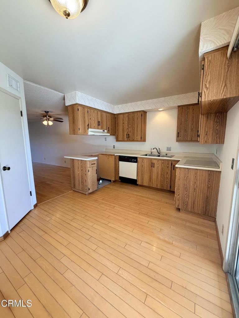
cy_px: 159
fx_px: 129
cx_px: 120
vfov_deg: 102.1
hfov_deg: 85.7
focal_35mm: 14
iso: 320
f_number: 2.2
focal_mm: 2.22
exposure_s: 1/60
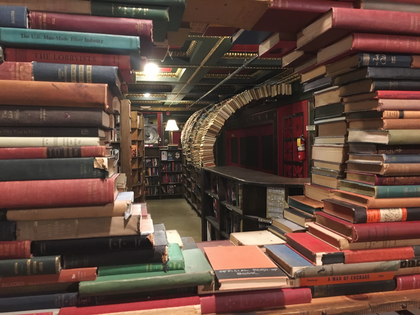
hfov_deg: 61.7
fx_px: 352
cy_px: 158
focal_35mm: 29
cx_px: 210
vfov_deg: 48.2
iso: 400
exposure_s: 1/15
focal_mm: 4.15
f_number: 2.2
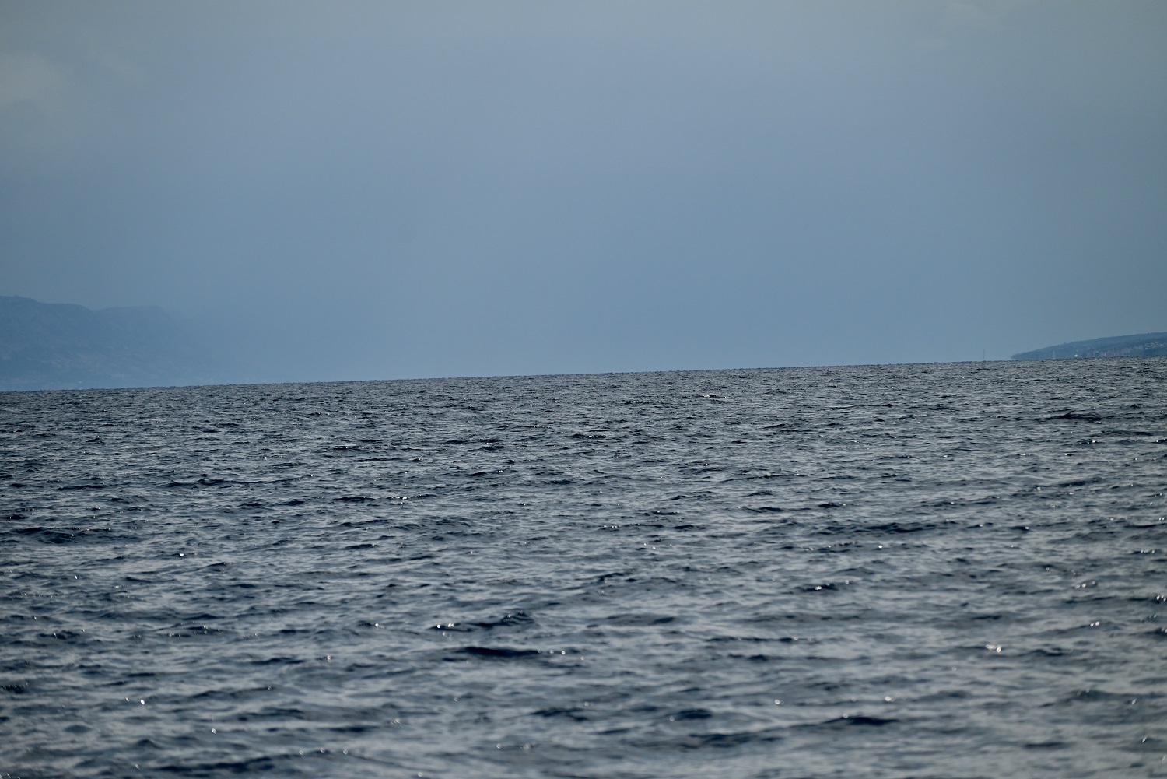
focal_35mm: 145
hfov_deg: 14.1
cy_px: 390
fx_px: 4701
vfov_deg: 9.5
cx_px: 584
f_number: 4.8
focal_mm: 145
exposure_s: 1/5000
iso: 250
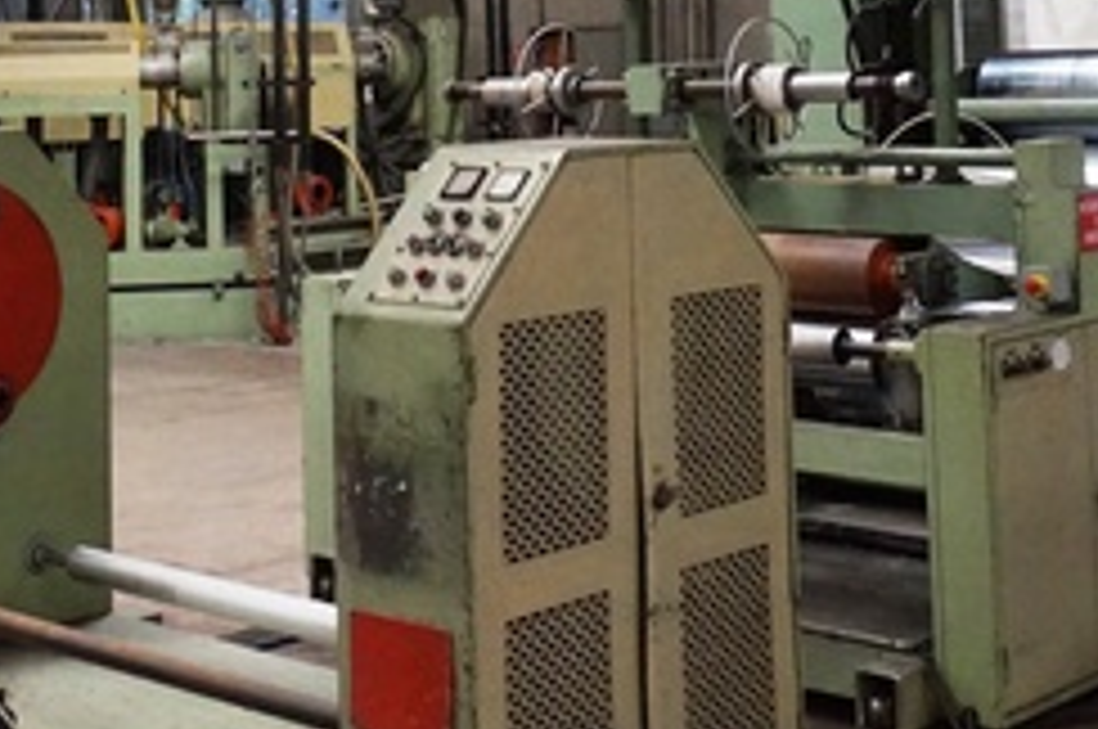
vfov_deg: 18.0
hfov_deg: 28.3
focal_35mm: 71
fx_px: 2163
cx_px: 380
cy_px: -202
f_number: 3.5
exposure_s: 1/160
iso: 2500
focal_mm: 16
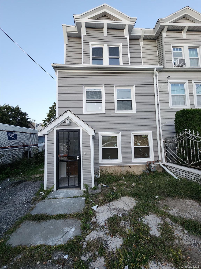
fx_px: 101
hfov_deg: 89.9
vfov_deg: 106.2
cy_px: 134
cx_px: 100
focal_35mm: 13
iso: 160
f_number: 2.2
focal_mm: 2.2
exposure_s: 1/60
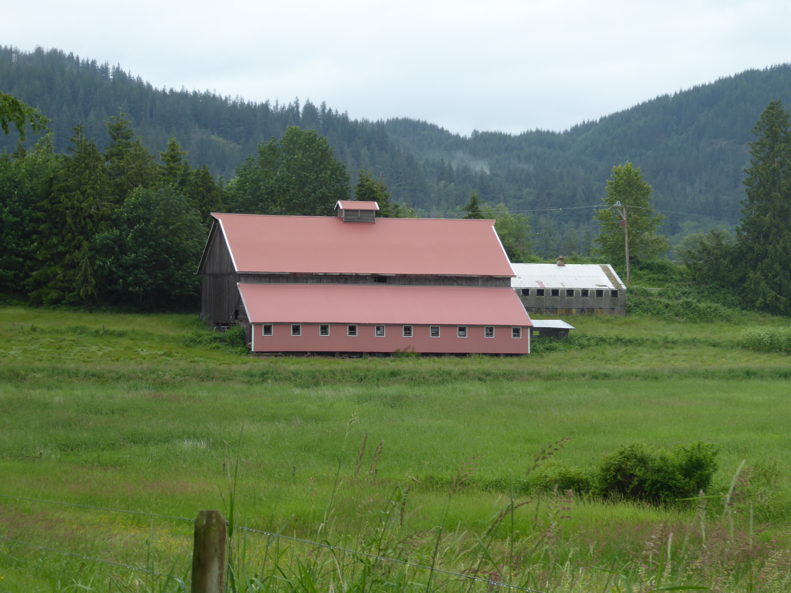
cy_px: 296
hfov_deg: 15.9
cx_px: 396
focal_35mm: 124
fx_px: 2833
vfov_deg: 12.0
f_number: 5.2
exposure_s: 1/80
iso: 80
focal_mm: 22.3
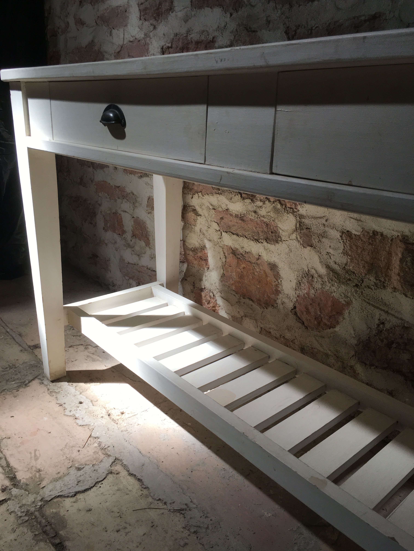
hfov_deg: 48.2
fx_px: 462
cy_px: 276
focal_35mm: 29
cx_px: 207
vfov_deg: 61.7
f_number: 2.2
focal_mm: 4.15
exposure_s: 1/100
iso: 40
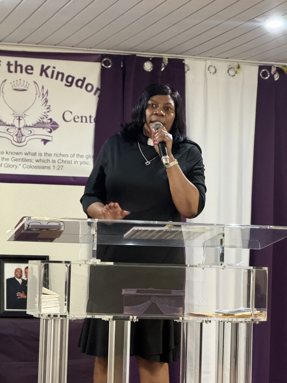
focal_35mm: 120
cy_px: 192
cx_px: 144
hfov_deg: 12.3
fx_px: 1327
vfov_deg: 16.4
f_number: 2.8
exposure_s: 1/40
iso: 640
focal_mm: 15.66
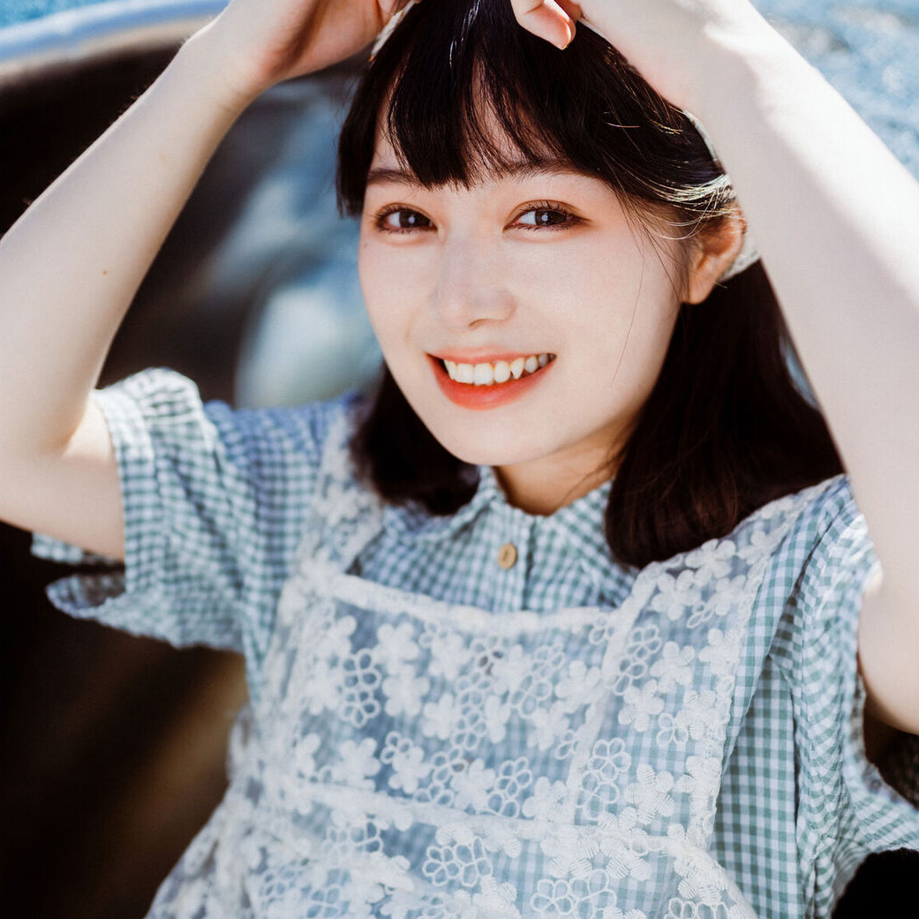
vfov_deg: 37.5
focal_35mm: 45
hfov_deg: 37.6
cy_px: 479
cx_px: 460
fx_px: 1352
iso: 100
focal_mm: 35
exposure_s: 1/2500
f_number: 2
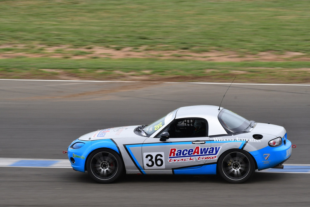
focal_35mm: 435
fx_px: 3747
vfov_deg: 3.2
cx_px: 155
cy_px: 104
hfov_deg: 4.7
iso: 250
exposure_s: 1/200
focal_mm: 290
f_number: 13
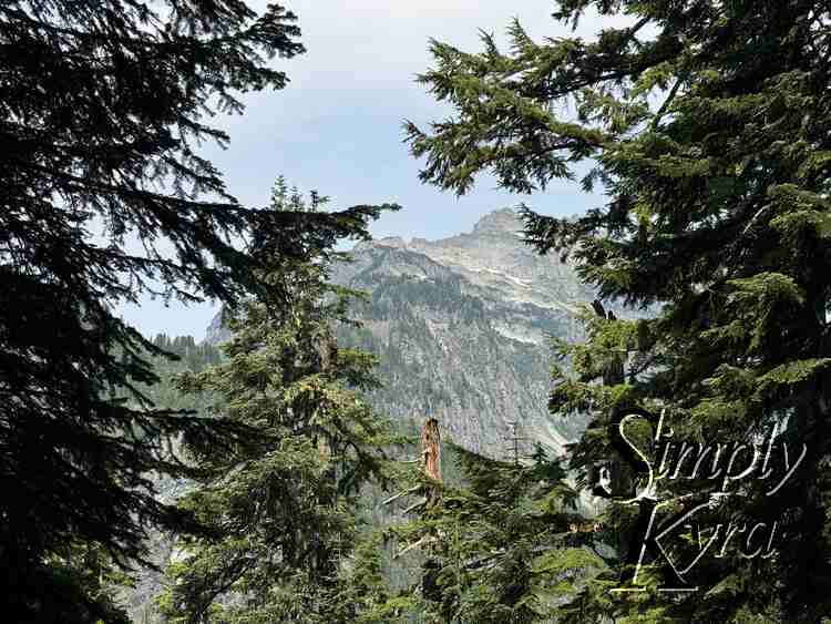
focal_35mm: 48
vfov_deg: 30.3
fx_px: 1153
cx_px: 416
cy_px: 312
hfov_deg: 39.6
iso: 64
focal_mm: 6.76
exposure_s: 1/2833
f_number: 1.78
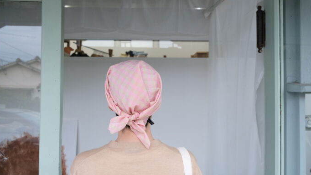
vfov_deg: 40.2
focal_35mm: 29
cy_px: 85
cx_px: 153
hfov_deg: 66.1
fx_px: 239
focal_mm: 18
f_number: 3.6
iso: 2000
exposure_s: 1/125
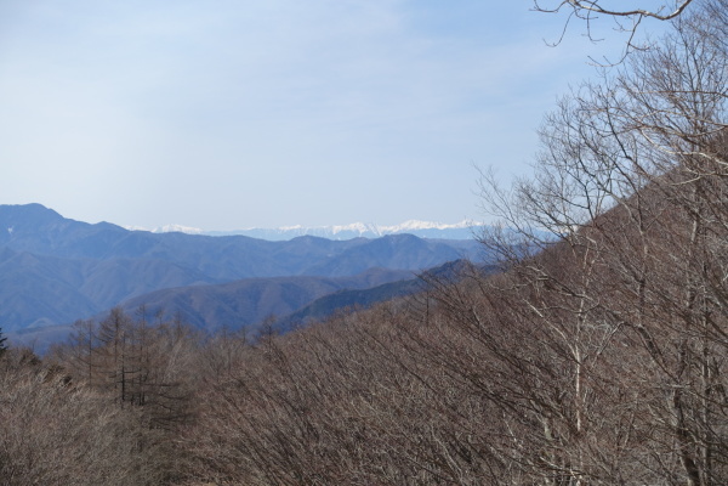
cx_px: 364
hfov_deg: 28.8
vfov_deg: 19.5
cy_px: 243
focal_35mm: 70
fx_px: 1415
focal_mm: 25.7
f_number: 5.6
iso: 125
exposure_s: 1/640
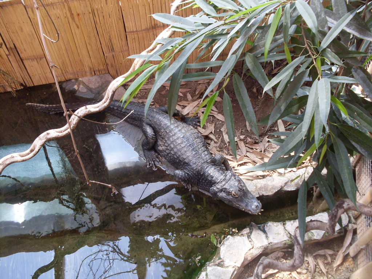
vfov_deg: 37.7
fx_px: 408
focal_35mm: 38
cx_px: 186
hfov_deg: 49.0
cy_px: 140
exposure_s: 1/45
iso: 100
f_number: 2.8
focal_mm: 6.3
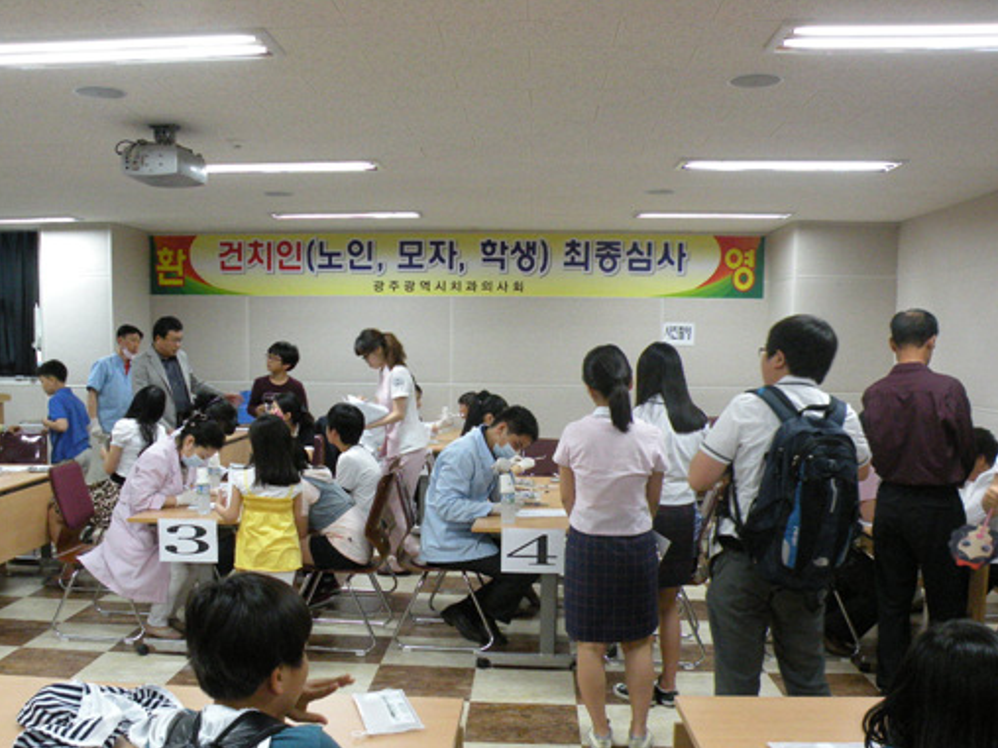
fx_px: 980
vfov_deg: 41.5
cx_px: 440
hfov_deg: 53.8
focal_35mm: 34
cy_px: 469
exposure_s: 1/60
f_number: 2.8
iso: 337
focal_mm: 4.7
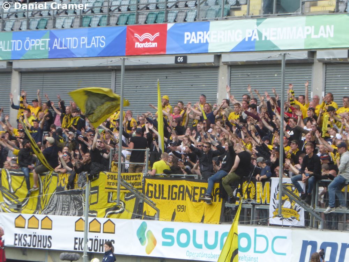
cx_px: 174
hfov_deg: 9.2
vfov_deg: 6.9
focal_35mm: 214
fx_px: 2158
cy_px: 131
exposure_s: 1/80
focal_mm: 38.4
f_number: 7.1
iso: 200
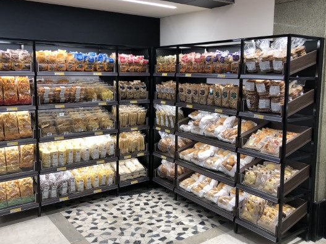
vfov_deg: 41.7
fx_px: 320
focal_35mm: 34
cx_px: 158
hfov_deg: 54.0
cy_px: 106
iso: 25
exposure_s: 1/33
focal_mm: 4
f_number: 1.8
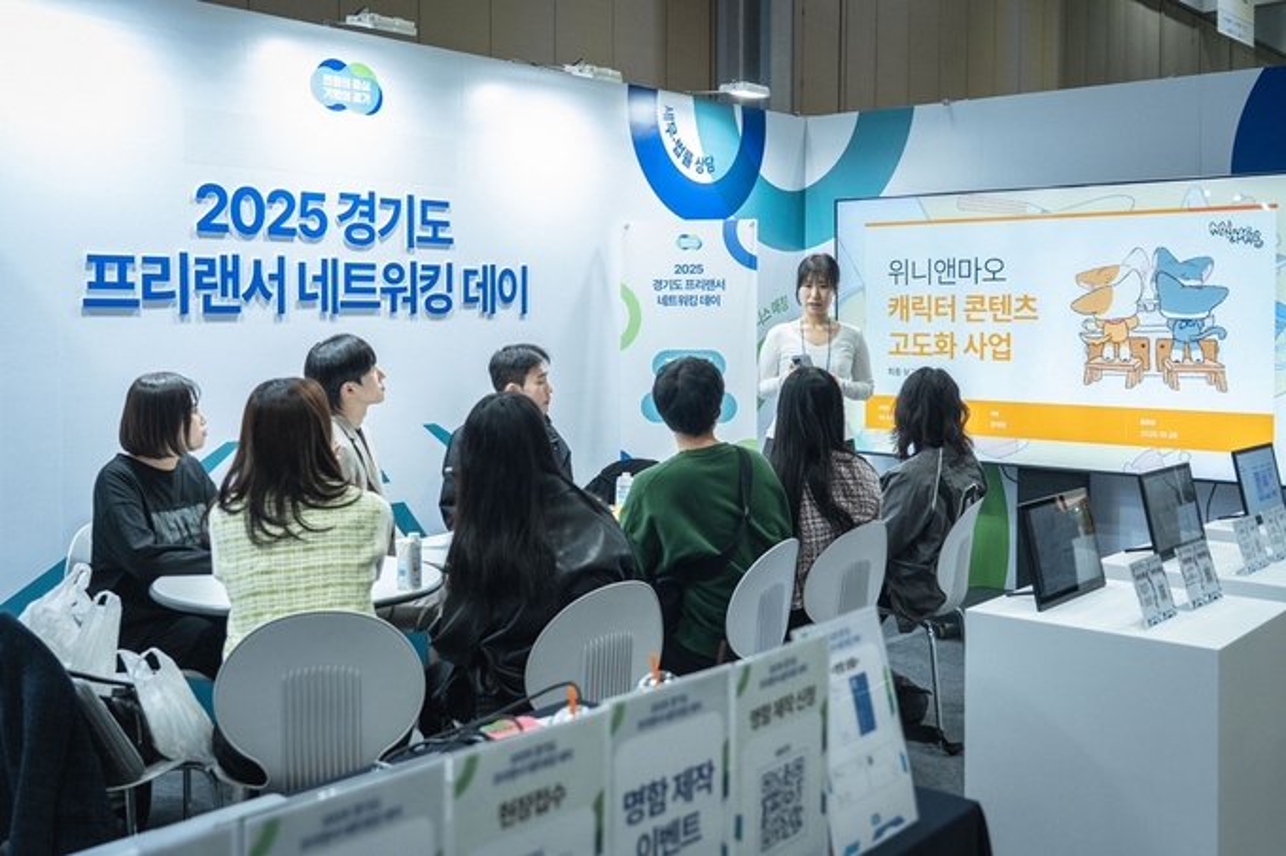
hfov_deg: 54.4
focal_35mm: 35
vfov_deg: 37.8
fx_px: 1250
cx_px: 643
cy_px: 428
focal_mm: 35
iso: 1600
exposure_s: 1/160
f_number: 4
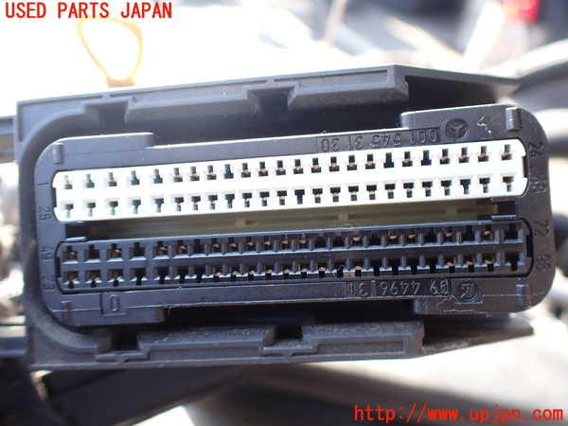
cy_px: 213
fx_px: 492
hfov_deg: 60.0
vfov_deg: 46.8
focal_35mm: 30
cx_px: 284
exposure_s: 1/125
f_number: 2.3
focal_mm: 5.4
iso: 125
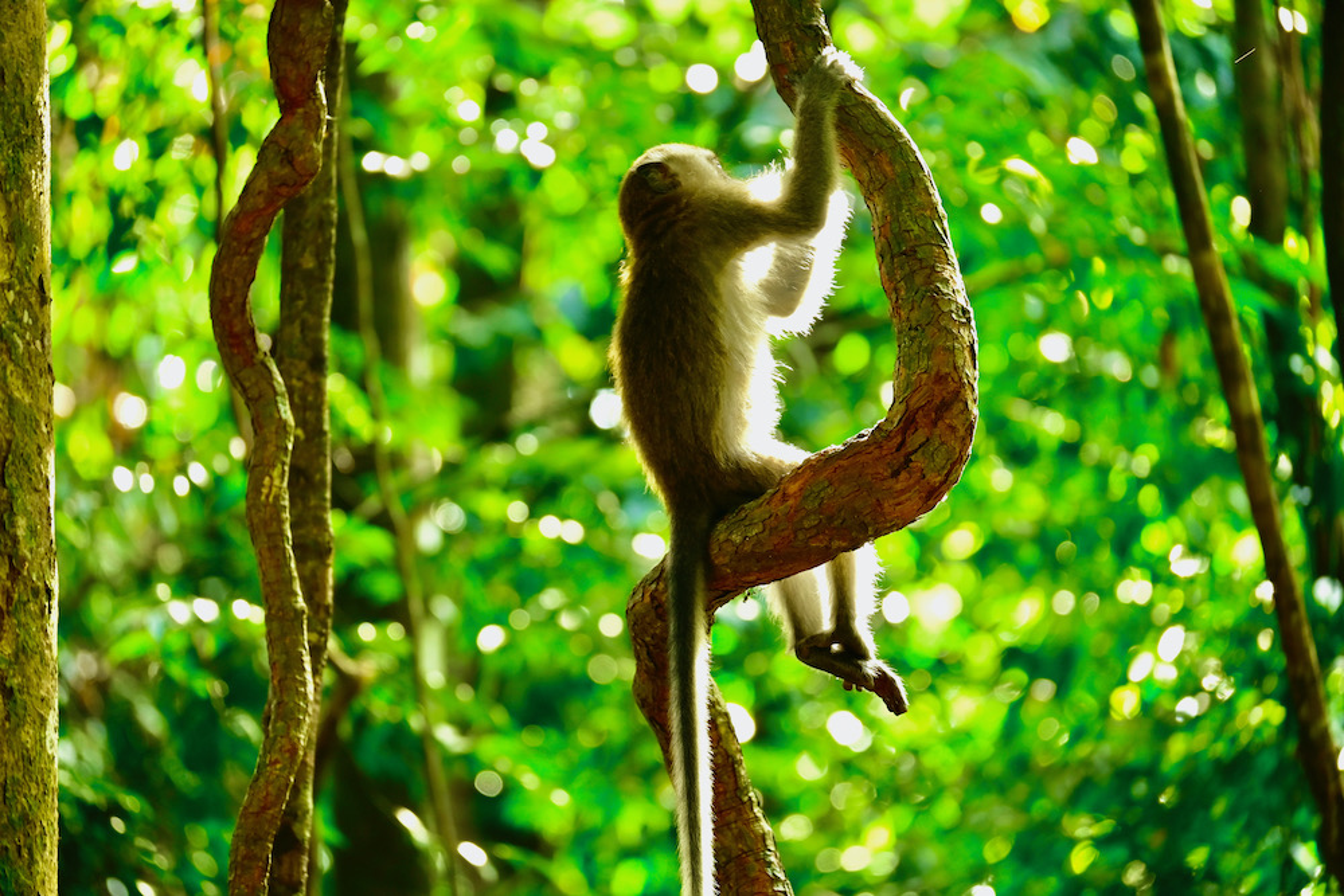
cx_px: 672
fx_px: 8961
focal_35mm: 240
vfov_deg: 5.7
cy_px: 448
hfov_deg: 8.6
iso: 400
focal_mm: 160
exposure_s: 1/30
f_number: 5.6
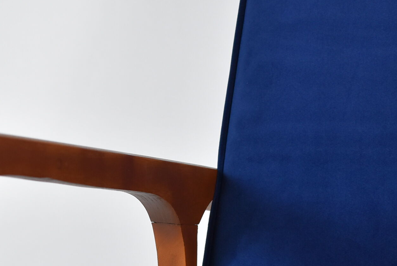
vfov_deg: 11.9
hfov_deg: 17.7
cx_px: 104
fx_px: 1269
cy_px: 225
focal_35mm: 115
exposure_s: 1/125
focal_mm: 32
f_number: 4.5
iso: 900
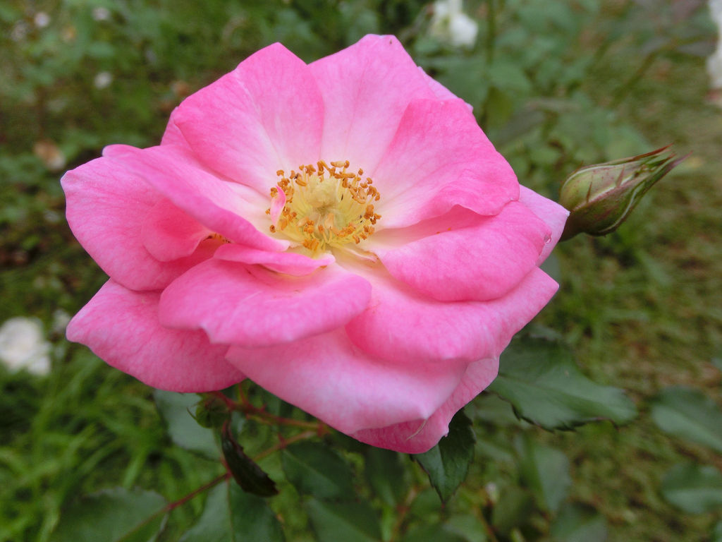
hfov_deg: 63.4
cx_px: 361
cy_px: 271
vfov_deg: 49.7
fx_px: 584
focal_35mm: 28
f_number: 3
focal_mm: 5
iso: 80
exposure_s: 1/400
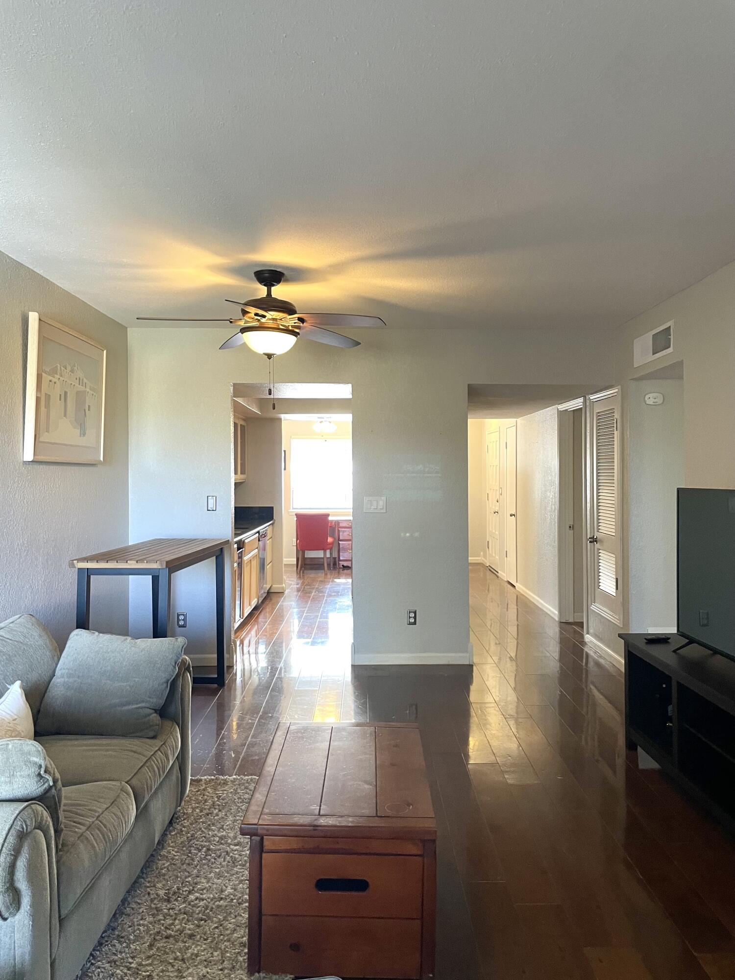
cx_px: 368
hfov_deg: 53.1
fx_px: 736
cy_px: 490
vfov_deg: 67.3
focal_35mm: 26
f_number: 1.6
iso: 200
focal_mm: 4.2
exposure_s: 1/60
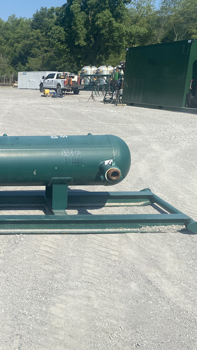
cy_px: 176
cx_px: -19
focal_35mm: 38
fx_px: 353
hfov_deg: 28.4
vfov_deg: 52.8
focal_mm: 4.25
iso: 32
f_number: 1.8
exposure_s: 1/3205
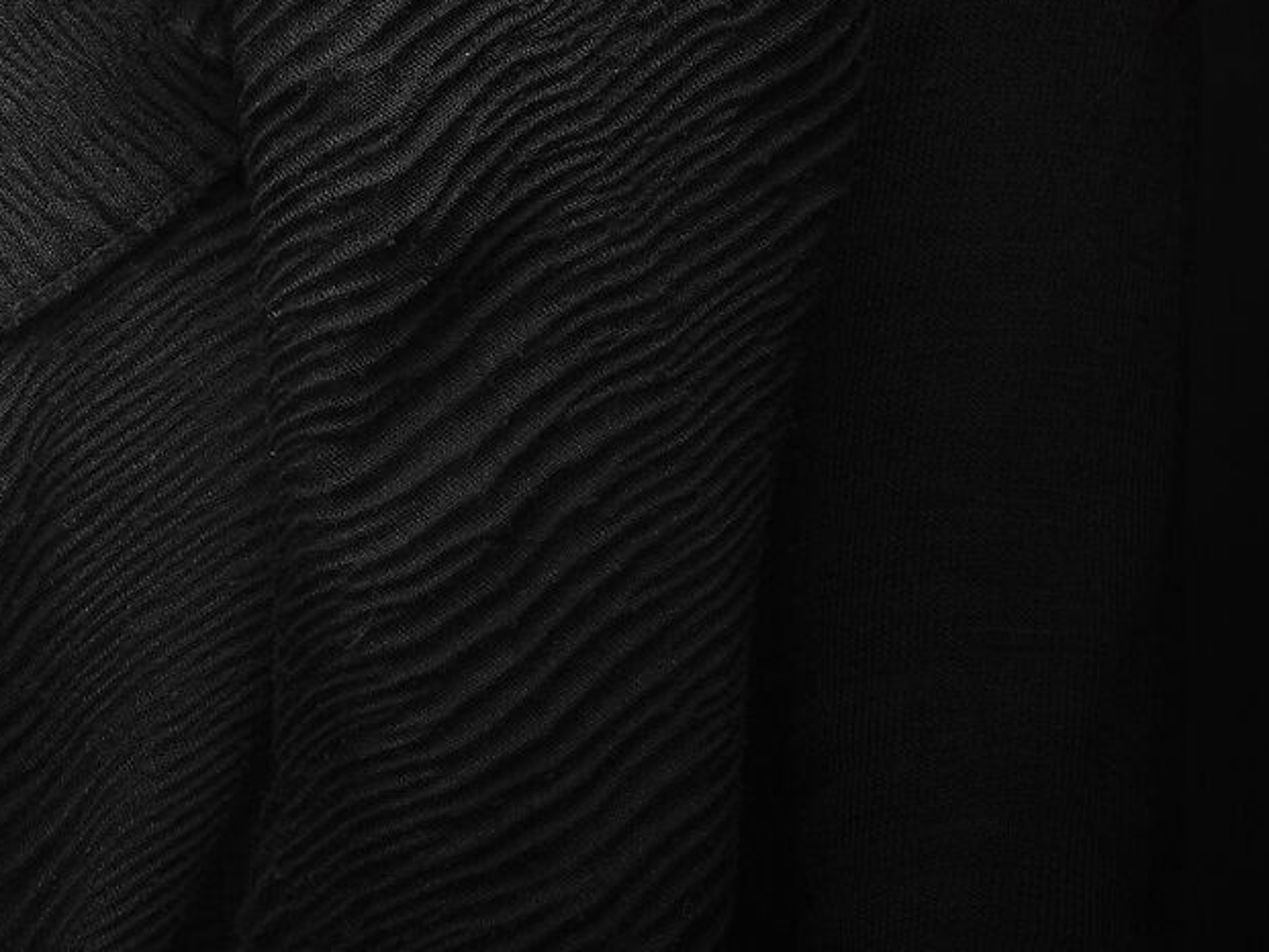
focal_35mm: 316
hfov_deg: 6.2
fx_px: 11587
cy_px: -552
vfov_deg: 4.7
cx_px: -159
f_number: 11
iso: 100
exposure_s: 1/200
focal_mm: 85
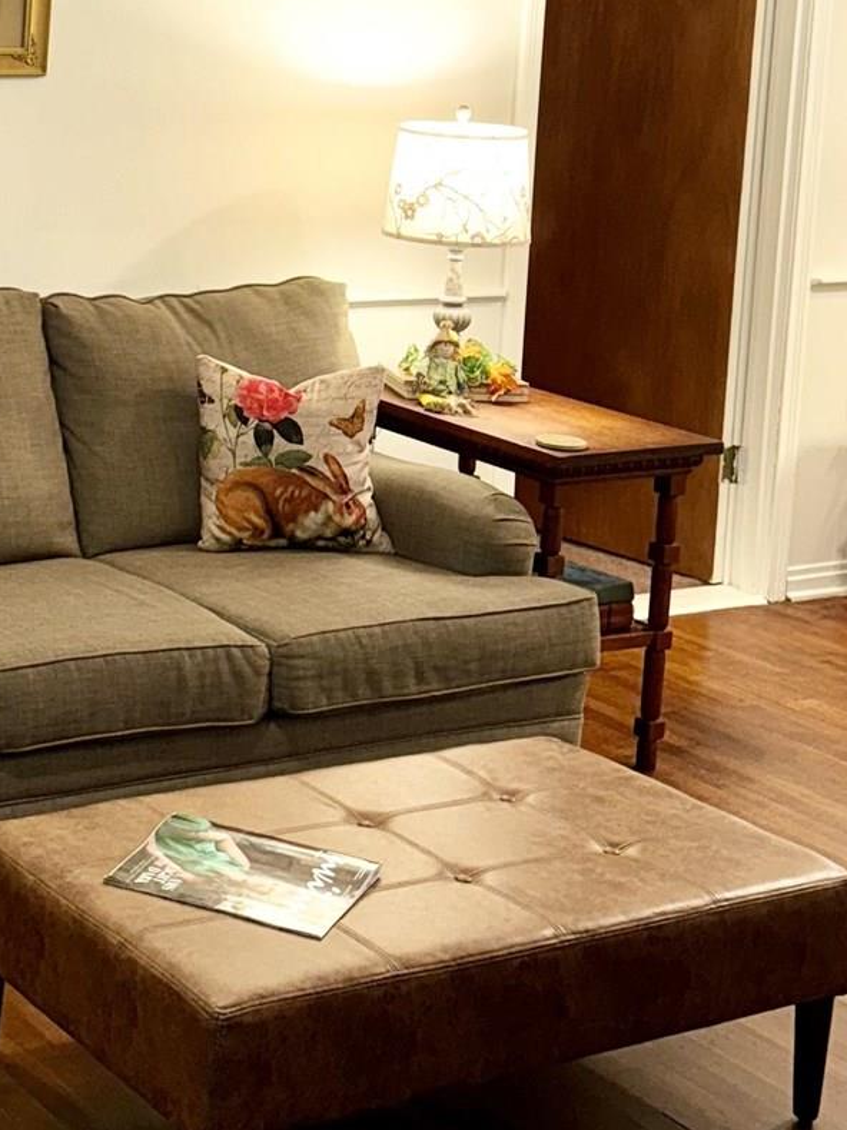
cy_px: 193
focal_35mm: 70
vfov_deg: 27.1
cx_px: -69
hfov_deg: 20.1
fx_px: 2285
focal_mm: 6.76
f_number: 1.78
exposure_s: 1/17
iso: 100
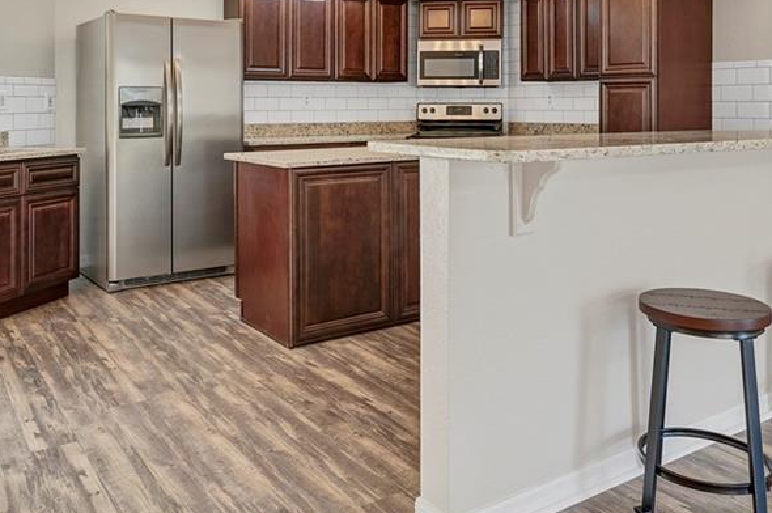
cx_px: 349
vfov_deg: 38.2
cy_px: 94
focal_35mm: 33
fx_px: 707
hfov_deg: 57.2
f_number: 7.1
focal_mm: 19
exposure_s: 1/10
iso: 320
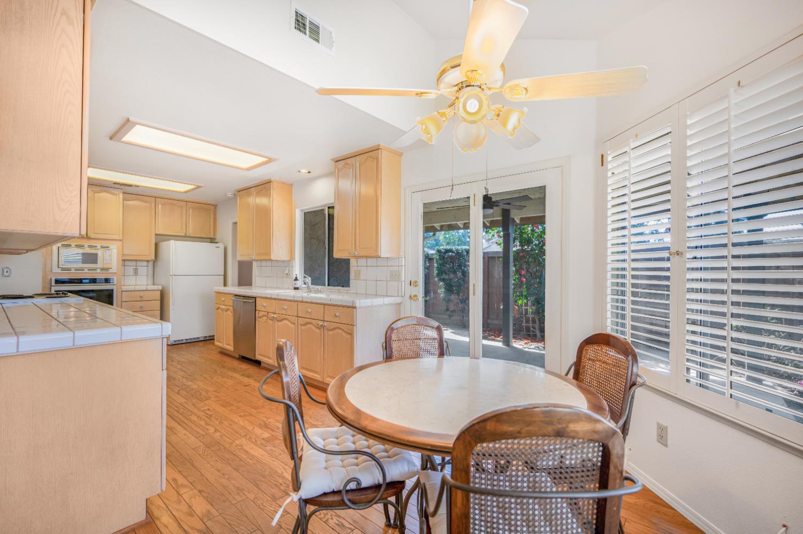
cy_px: 267
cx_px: 402
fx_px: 357
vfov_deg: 73.7
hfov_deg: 96.8
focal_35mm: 16
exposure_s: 1/40
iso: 400
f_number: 4
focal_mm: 16
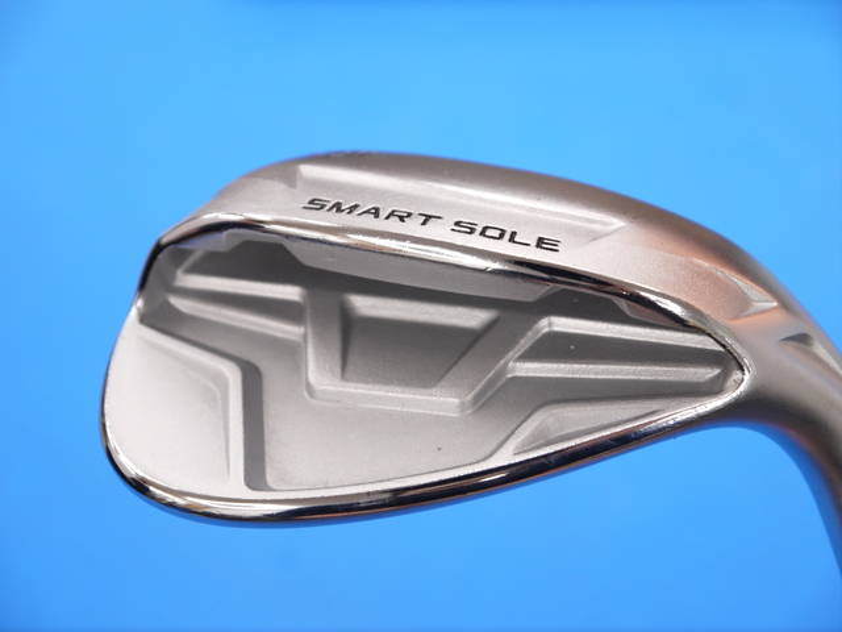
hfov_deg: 25.0
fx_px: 1897
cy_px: 316
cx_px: 421
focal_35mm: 78
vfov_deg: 18.9
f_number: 5.5
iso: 500
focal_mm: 39
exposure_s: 1/80
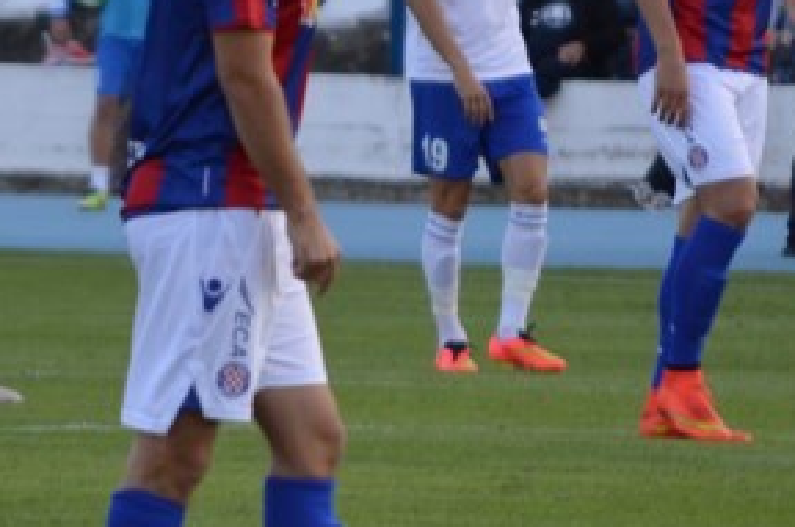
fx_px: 20657
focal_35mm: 937
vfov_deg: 1.5
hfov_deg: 2.2
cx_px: 309
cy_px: 212
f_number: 5.6
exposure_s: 1/200
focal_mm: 200
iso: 400
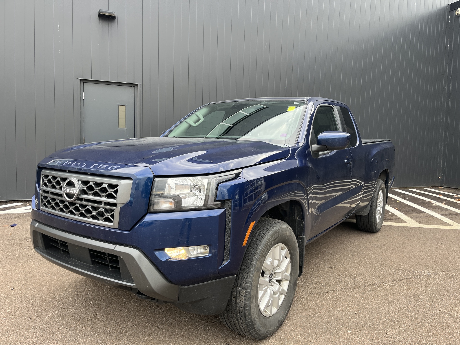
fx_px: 346
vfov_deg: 53.1
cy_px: 172
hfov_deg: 67.3
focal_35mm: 26
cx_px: 230
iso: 40
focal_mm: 5.1
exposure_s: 1/229
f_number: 1.6
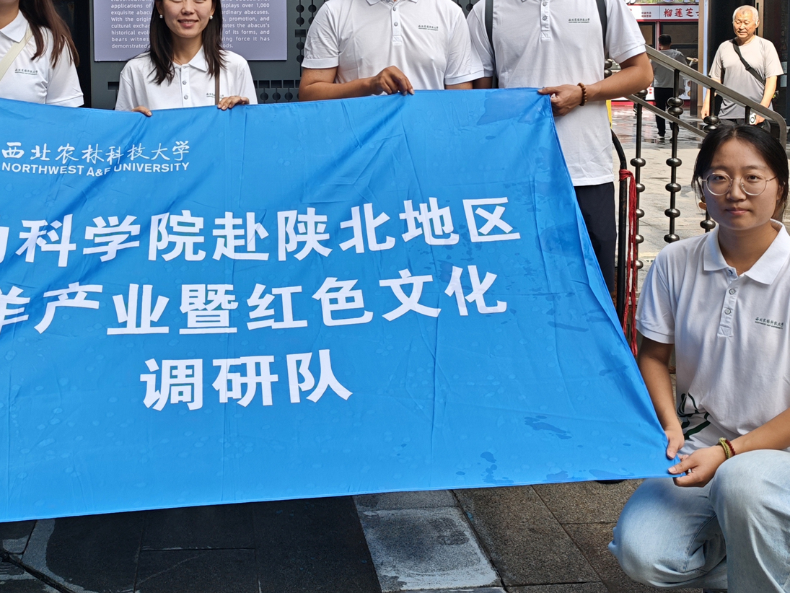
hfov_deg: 43.4
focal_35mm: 43
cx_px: 281
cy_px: 123
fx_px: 982
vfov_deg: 32.7
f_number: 1.44
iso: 50
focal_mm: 6.68
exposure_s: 1/1442
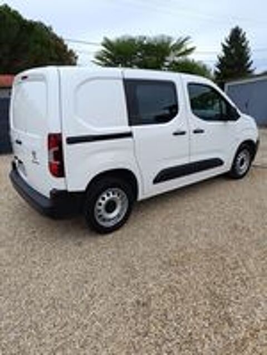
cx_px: 134
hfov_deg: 56.8
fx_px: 247
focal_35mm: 24
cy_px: 178
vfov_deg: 71.6
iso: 52
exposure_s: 1/576
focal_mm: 5.59
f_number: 1.88
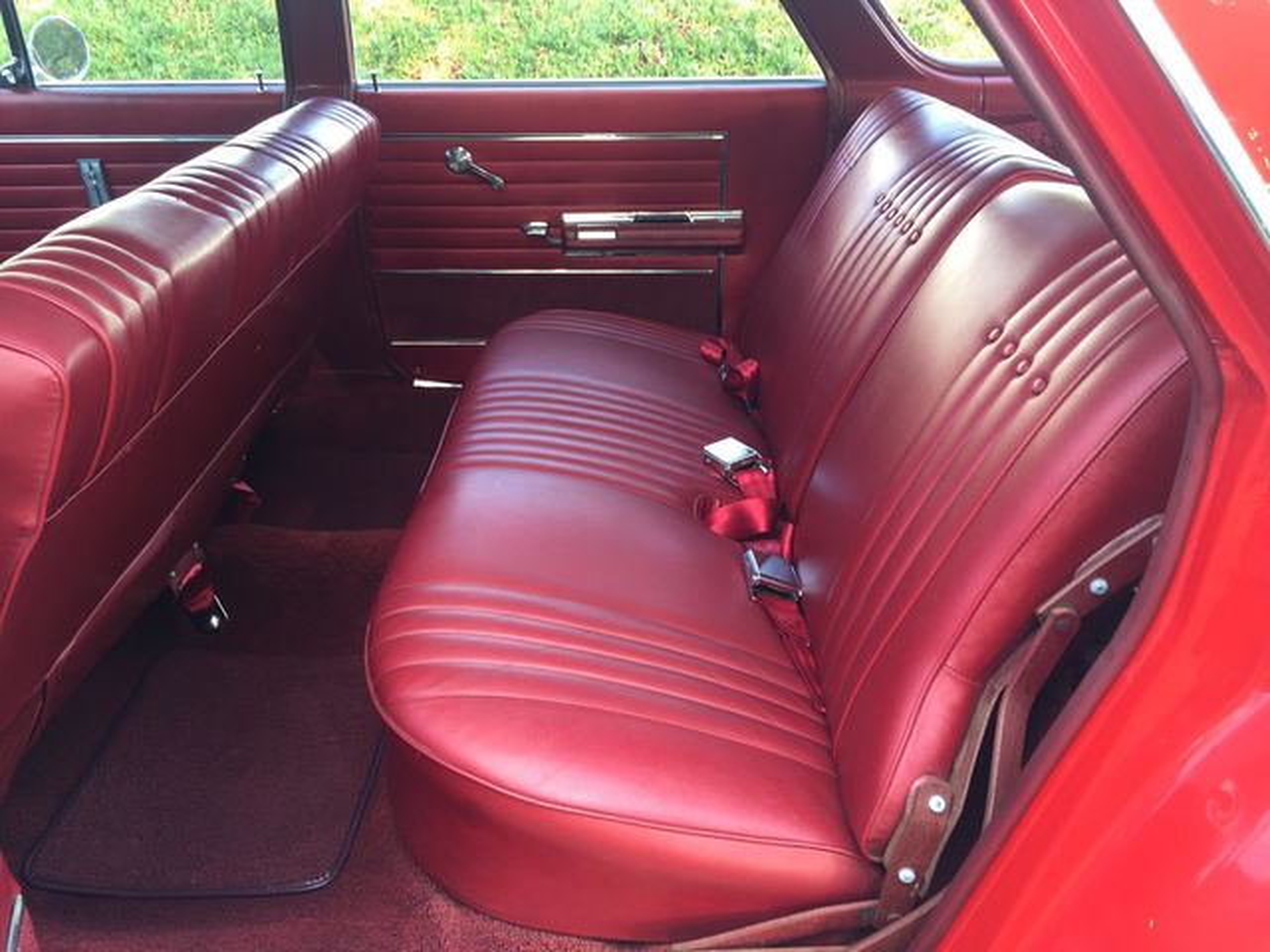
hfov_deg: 61.7
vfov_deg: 48.2
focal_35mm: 29
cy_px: 476
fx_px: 1064
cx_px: 635
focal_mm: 4.15
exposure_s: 1/60
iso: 40
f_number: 2.2
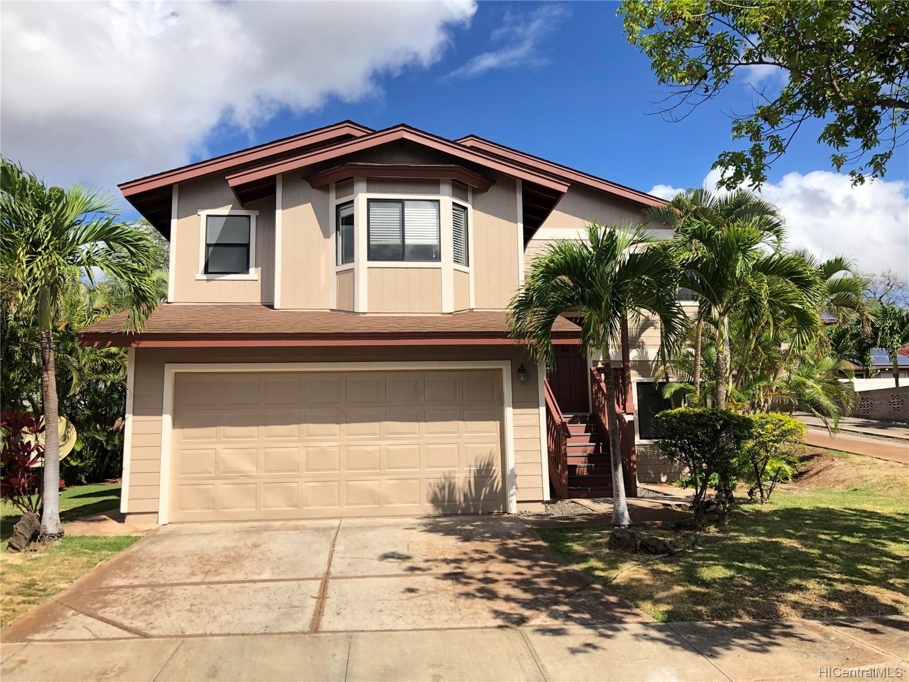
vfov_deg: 49.7
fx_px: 735
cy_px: 341
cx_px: 454
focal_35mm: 28
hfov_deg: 63.4
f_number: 1.8
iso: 20
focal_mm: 4
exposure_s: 1/694
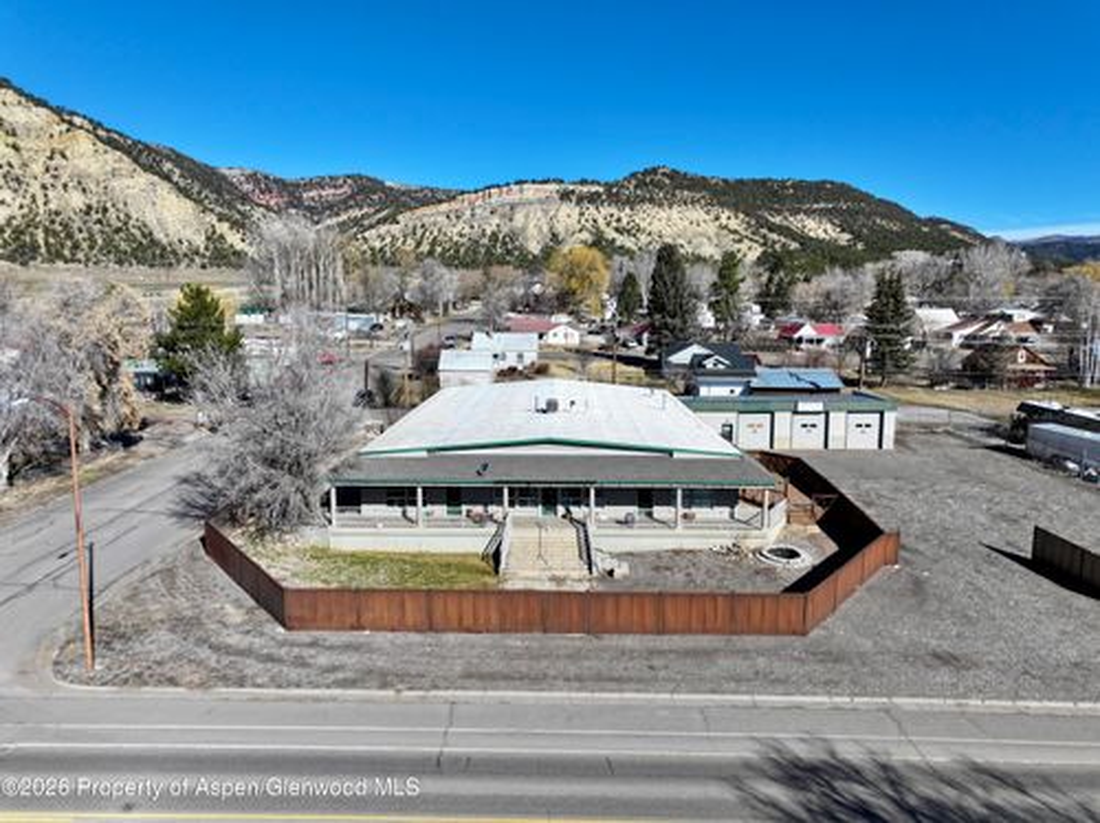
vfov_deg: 56.7
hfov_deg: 71.6
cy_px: 412
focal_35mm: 24
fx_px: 762
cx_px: 550
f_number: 2.8
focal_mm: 12.29
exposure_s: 1/2500
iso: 120
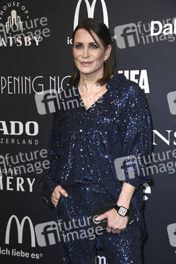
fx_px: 499
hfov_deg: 20.0
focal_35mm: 68
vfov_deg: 29.7
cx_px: 88
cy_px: 132
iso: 500
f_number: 5.6
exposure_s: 1/250
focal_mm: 68
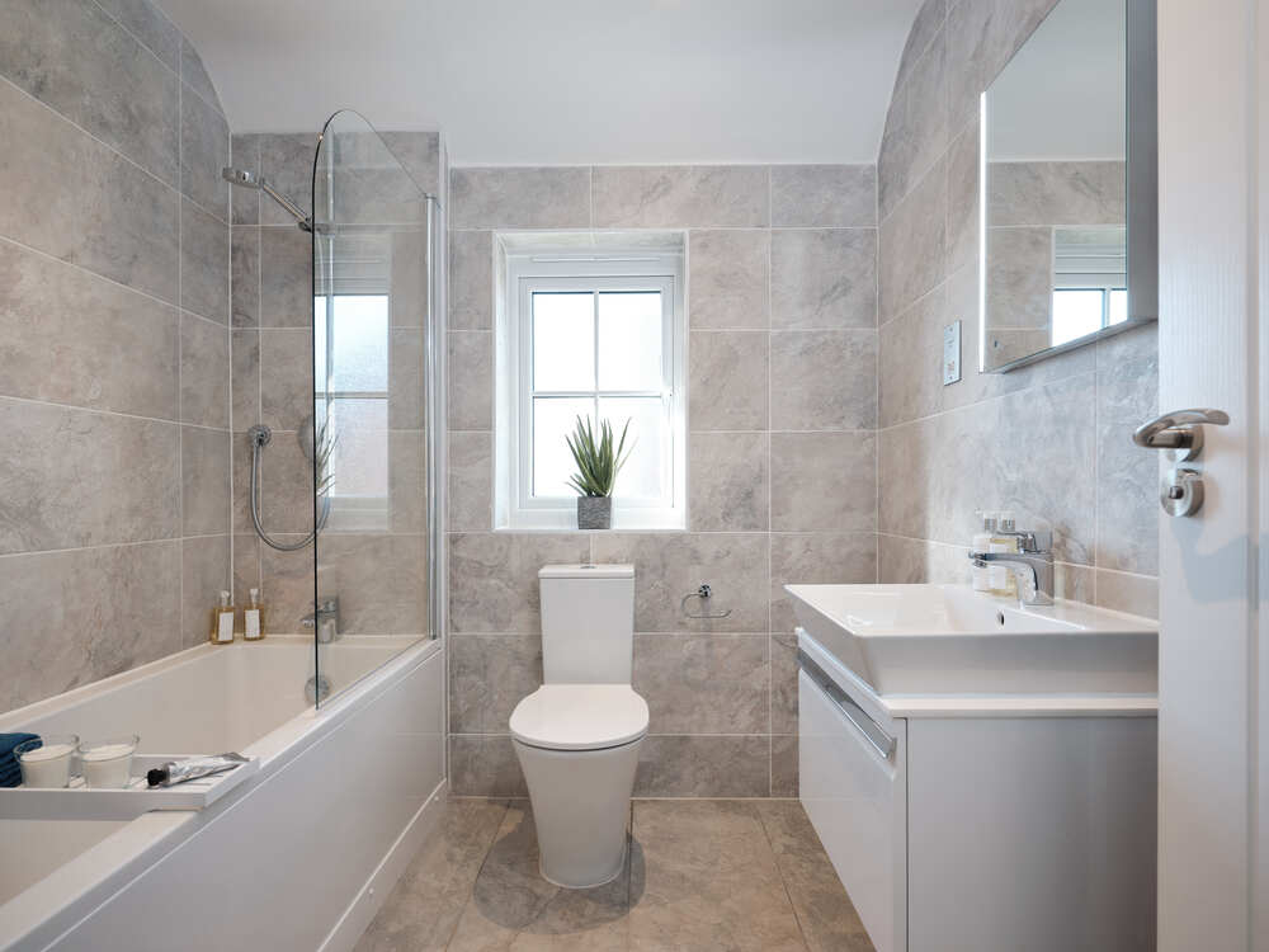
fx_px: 660
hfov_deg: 87.8
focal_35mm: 18
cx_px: 634
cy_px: 476
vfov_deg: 71.6
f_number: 9
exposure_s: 1/6
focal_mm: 23
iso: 200
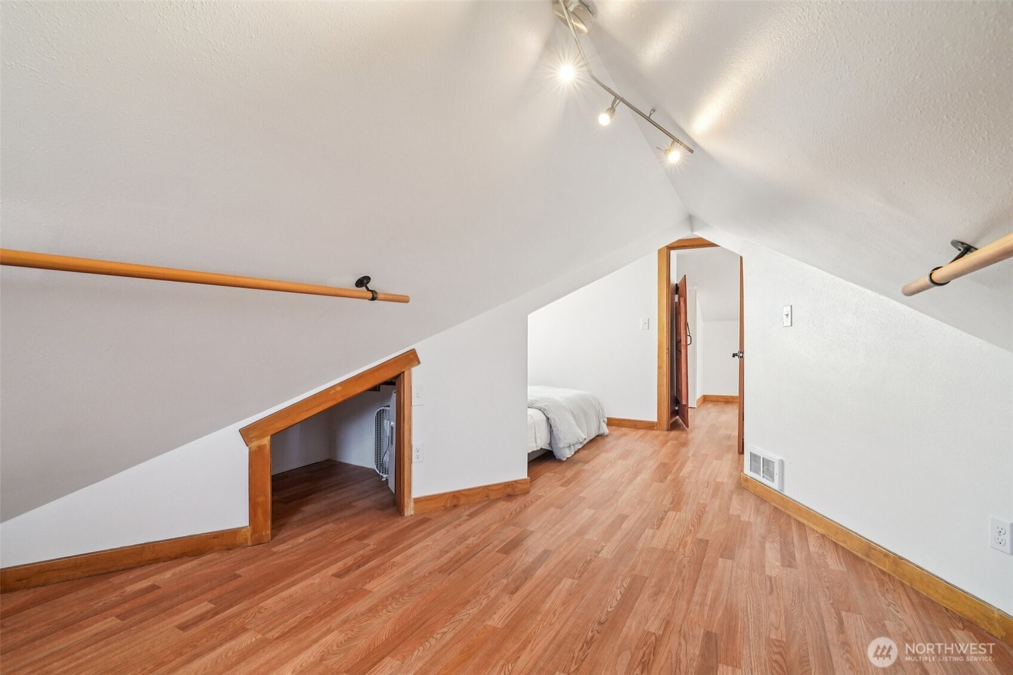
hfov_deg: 96.7
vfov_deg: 73.7
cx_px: 506
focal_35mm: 16
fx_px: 450
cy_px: 338
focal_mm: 16
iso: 1600
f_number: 8
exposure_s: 1/50
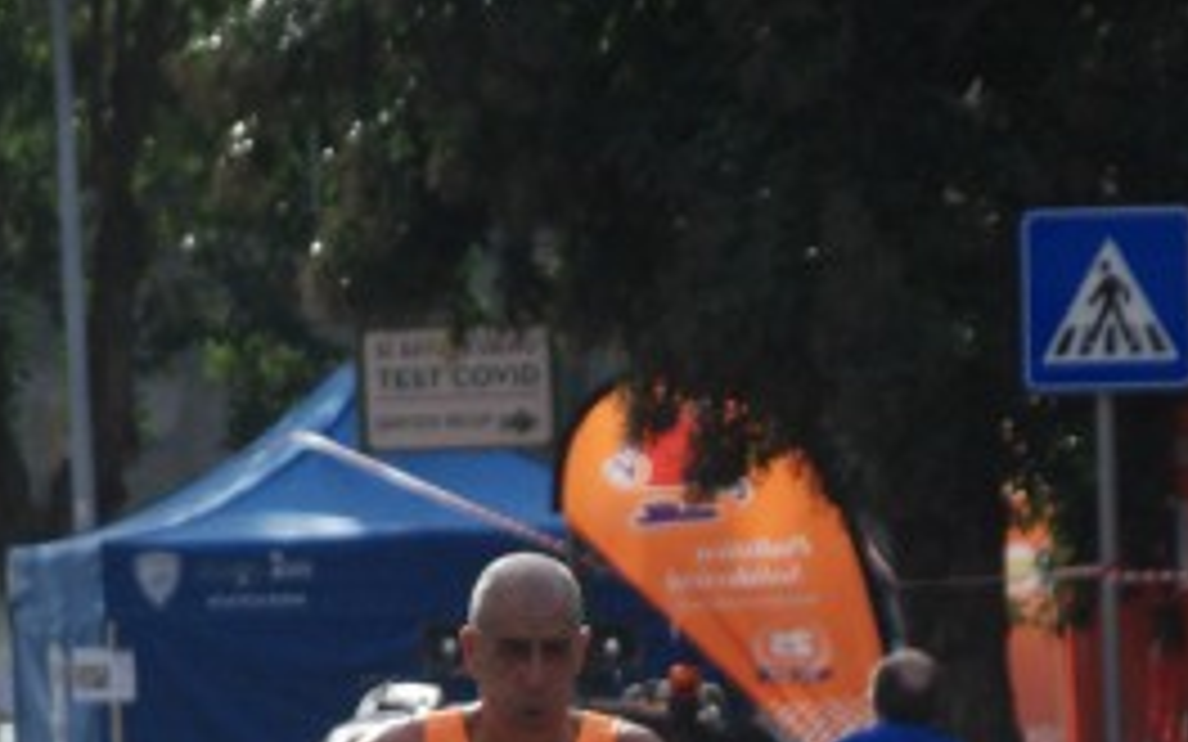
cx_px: 668
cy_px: 1196
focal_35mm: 366
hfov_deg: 5.7
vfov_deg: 3.6
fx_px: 11855
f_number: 5.6
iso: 1000
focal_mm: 105
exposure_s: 1/1600
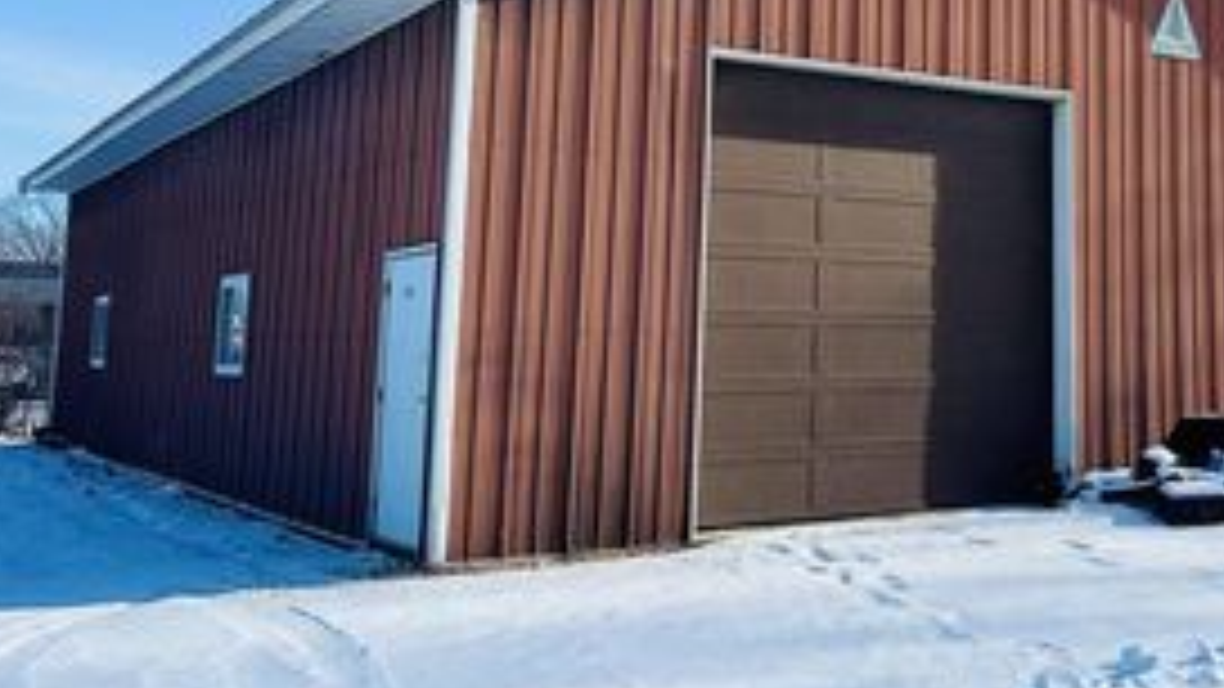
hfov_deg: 40.7
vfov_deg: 24.4
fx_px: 1558
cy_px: 110
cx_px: 1017
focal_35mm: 48
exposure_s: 1/7042
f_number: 1.78
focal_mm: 6.86
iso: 80
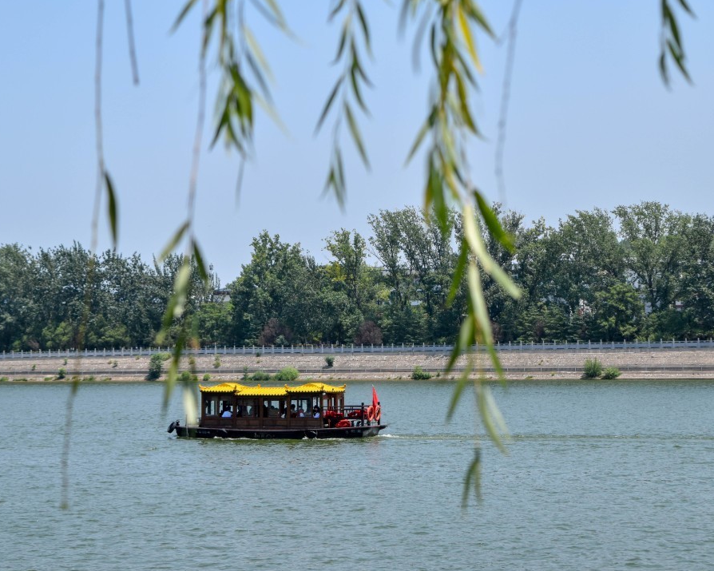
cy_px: 285
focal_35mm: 94
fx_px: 1977
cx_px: 304
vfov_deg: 16.4
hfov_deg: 20.5
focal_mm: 55
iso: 400
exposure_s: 1/1600
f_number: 6.3
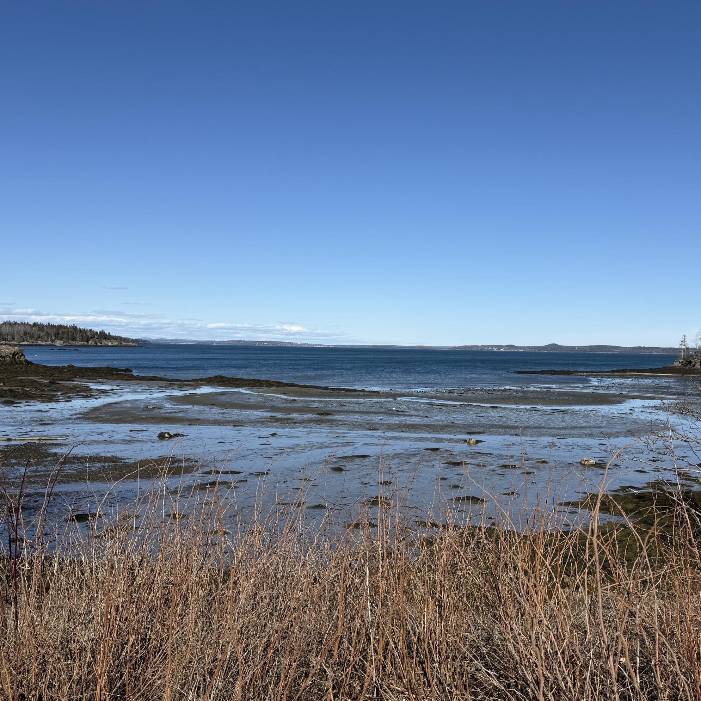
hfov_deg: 50.7
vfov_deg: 51.1
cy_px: 373
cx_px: 429
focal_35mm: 32
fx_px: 733
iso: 80
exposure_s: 1/7353
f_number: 1.78
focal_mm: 6.76
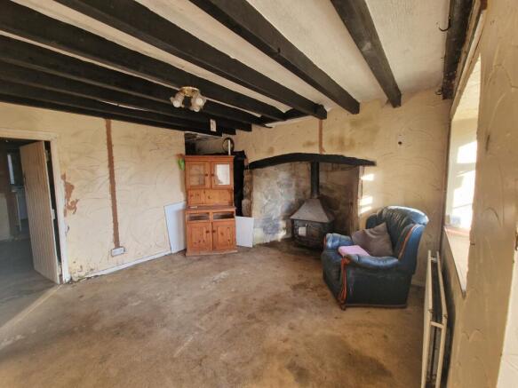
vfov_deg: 89.9
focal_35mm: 13
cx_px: 259
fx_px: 194
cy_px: 194
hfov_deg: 106.2
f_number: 2.2
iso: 125
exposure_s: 1/60
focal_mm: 2.2
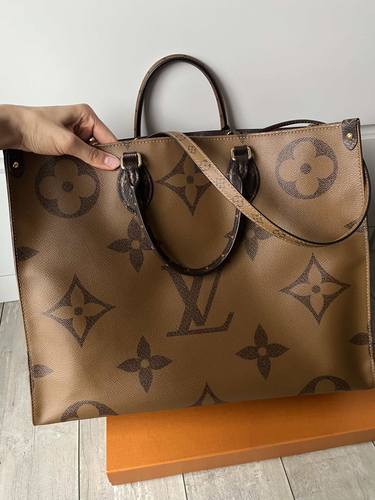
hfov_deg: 49.7
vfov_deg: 63.4
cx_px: 195
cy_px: 236
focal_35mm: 28
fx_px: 404
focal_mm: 5.1
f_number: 1.6
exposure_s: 1/60
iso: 400
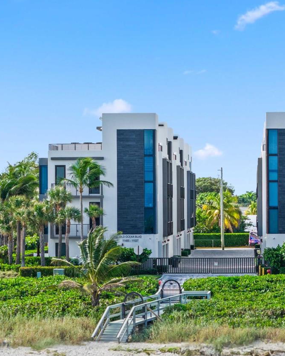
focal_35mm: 167
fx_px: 1761
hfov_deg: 9.2
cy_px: 275
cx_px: 208
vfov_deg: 11.5
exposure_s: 1/320
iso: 100
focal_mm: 19.35
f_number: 2.8
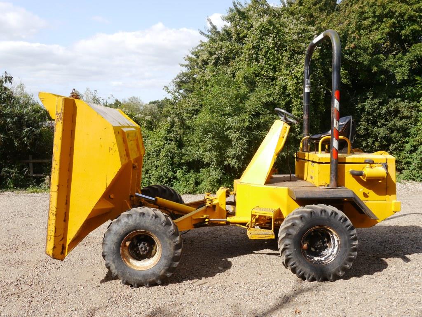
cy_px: 158
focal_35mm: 32
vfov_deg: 44.2
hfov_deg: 56.8
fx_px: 390
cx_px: 211
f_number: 7.1
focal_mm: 16
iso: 160
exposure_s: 1/320
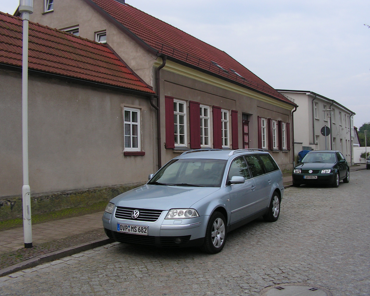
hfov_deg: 47.9
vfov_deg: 39.2
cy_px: 149
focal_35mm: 38
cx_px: 196
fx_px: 416
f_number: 4.8
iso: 64
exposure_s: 1/125
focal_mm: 6
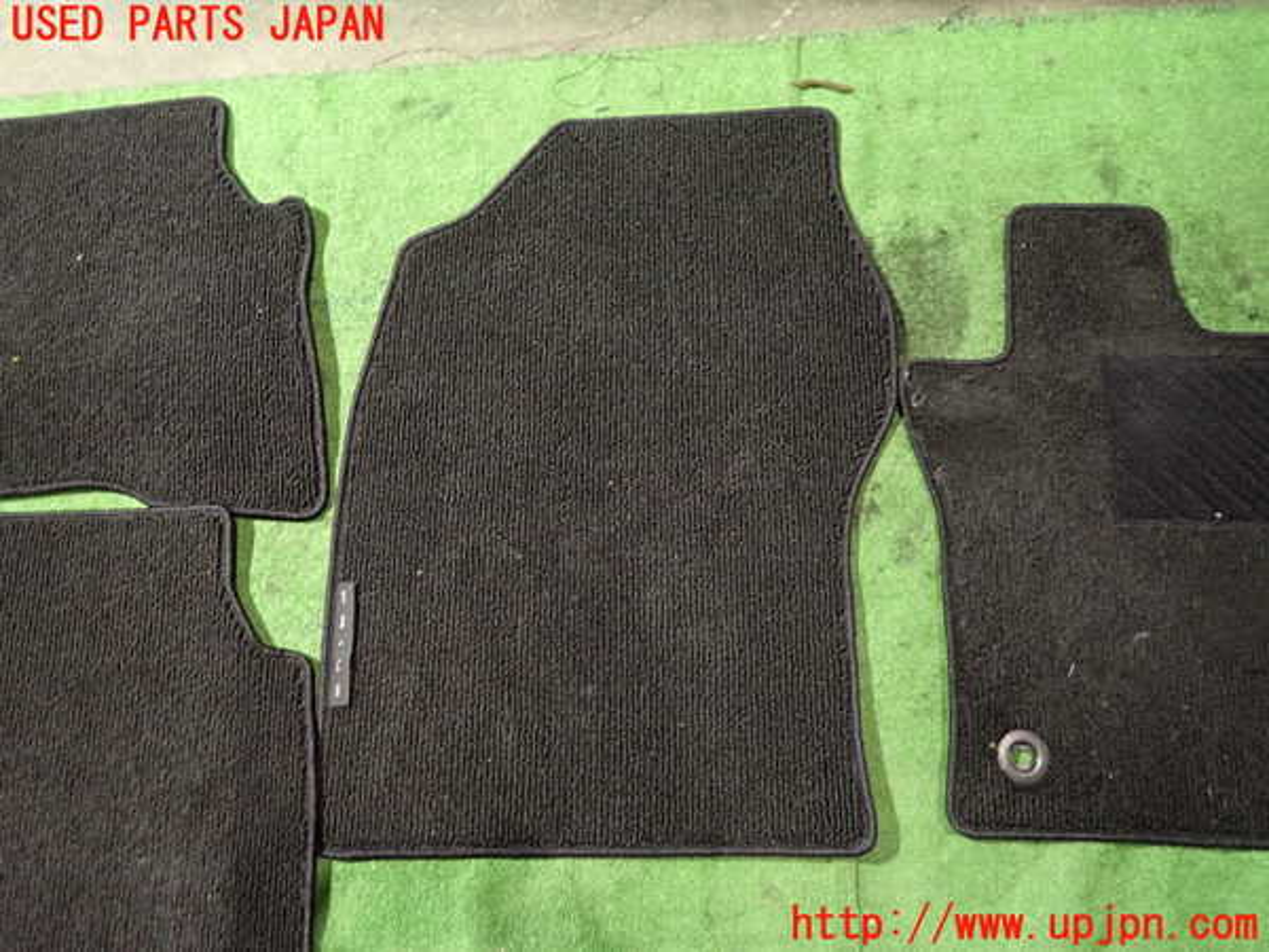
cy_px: 476
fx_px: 916
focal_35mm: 25
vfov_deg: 54.9
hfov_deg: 69.4
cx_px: 634
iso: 800
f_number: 2
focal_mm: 4.5
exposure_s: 1/15
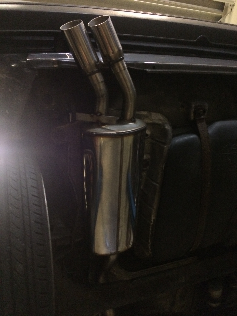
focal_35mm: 29
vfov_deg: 61.7
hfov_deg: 48.2
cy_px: 158
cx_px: 118
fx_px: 265
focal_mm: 4.15
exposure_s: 1/17
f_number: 2.2
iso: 640
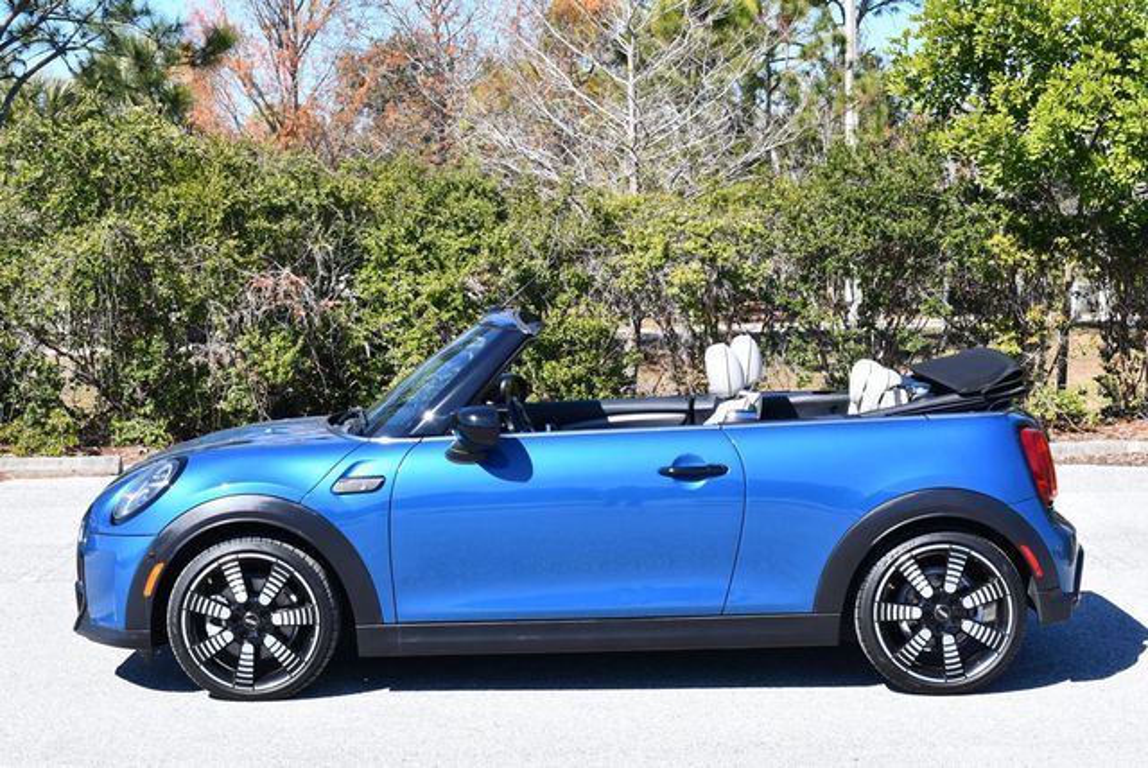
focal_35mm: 68
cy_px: 384
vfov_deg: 20.1
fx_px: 2170
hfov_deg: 29.6
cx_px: 574
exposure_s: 1/250
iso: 200
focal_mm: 34
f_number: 8
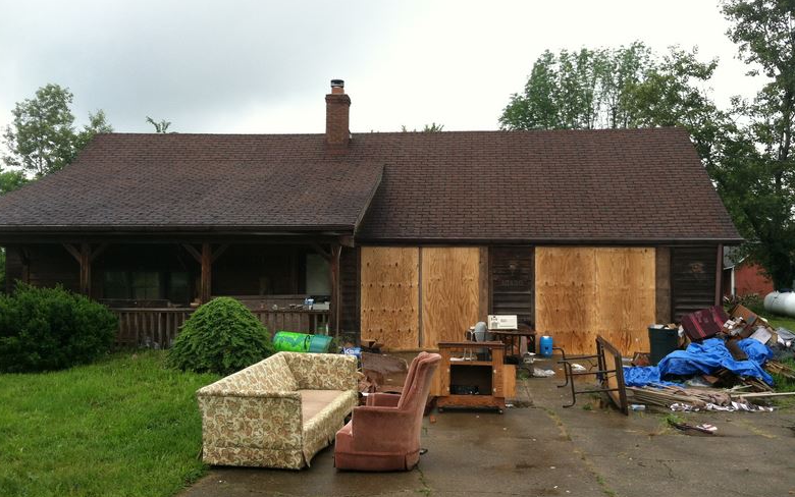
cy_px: 251
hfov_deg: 51.5
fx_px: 824
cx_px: 398
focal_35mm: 38
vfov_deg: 33.6
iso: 80
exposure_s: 1/333
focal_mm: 3.85
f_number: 2.8
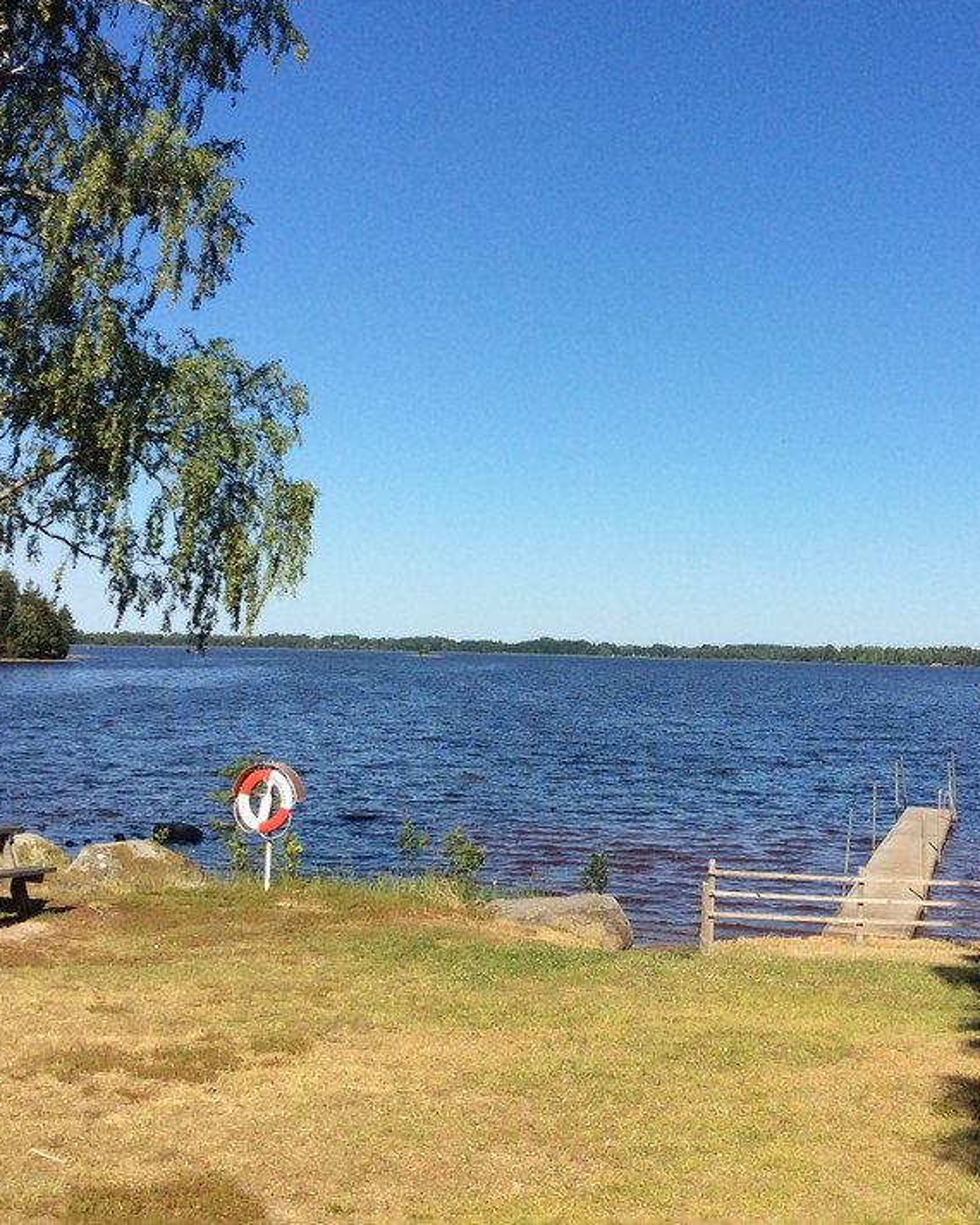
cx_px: 638
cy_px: 611
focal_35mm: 42
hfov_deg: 35.4
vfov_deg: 43.8
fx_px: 1523
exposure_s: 1/1684
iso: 32
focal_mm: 3.3
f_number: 2.4
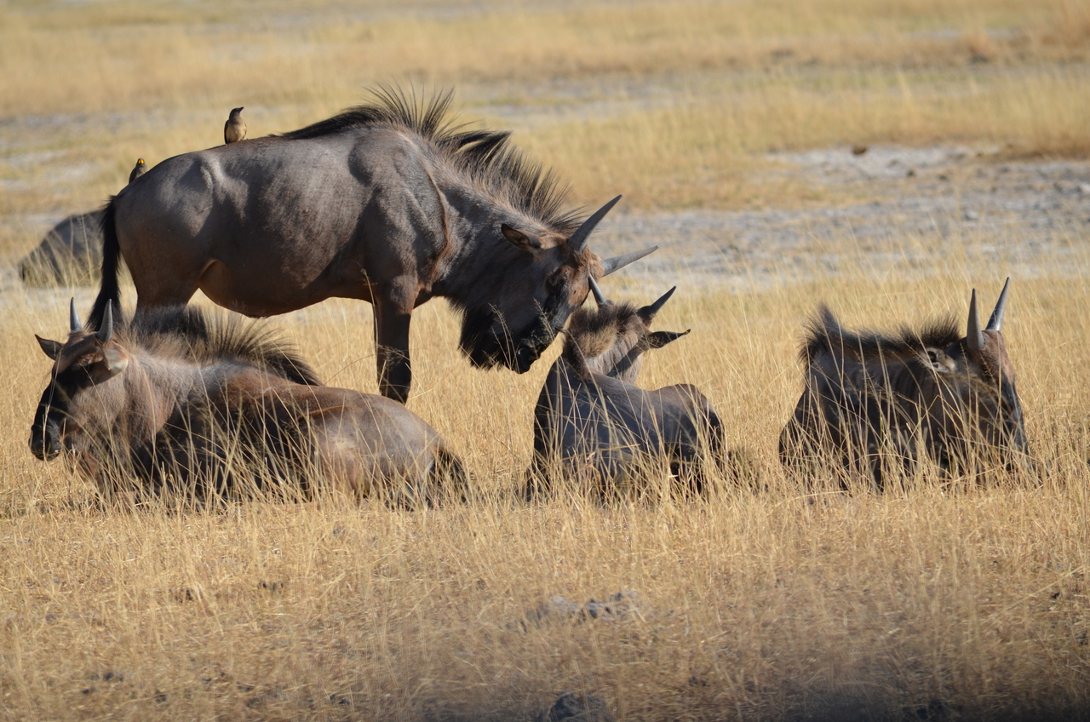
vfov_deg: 4.1
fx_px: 9972
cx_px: 545
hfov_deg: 6.3
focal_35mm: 330
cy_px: 361
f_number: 7.1
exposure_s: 1/800
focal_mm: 220
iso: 200
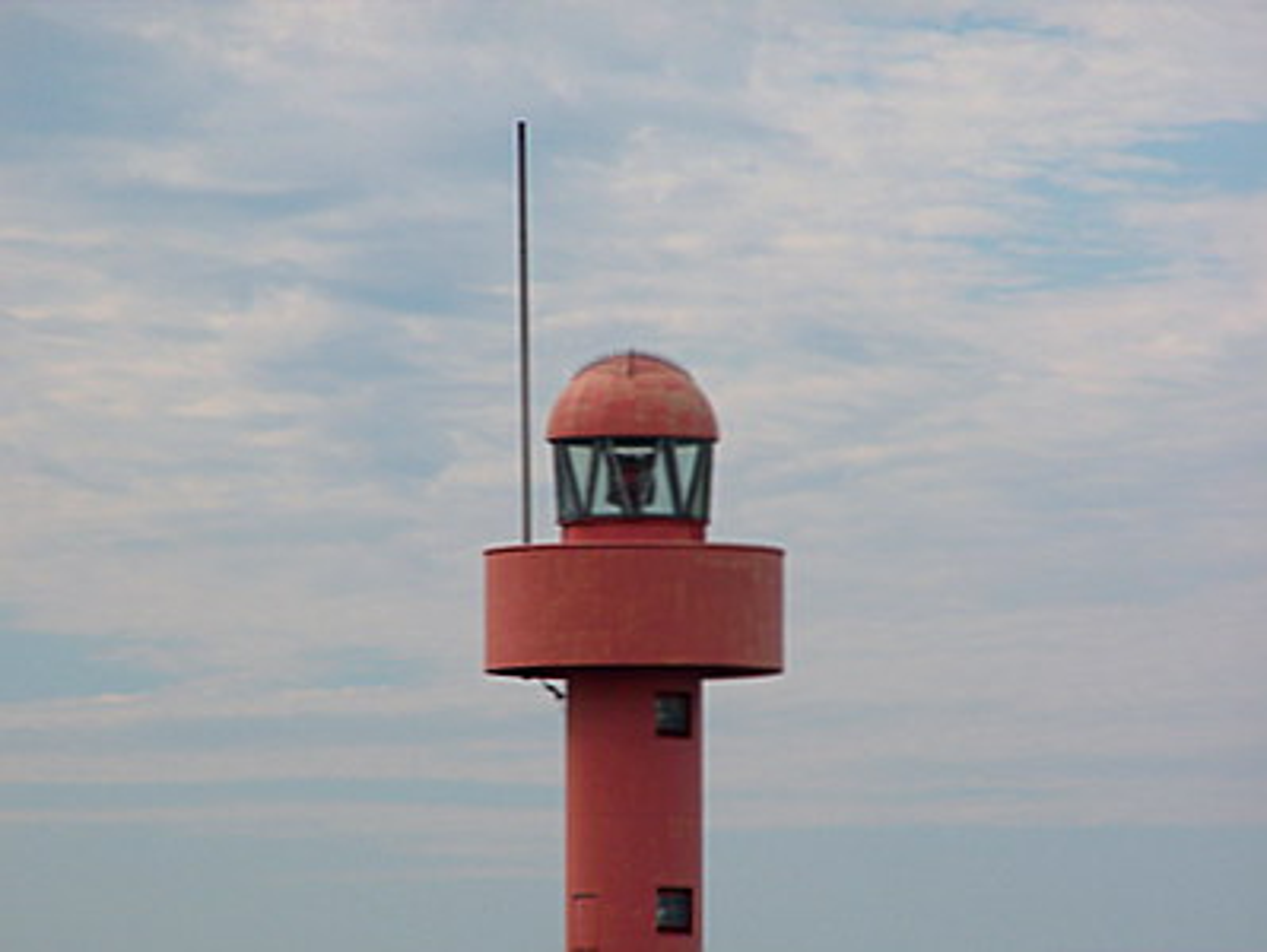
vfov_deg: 3.9
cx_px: 634
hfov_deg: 5.2
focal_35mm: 380
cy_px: 476
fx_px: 13921
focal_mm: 63
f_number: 5
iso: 80
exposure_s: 1/640
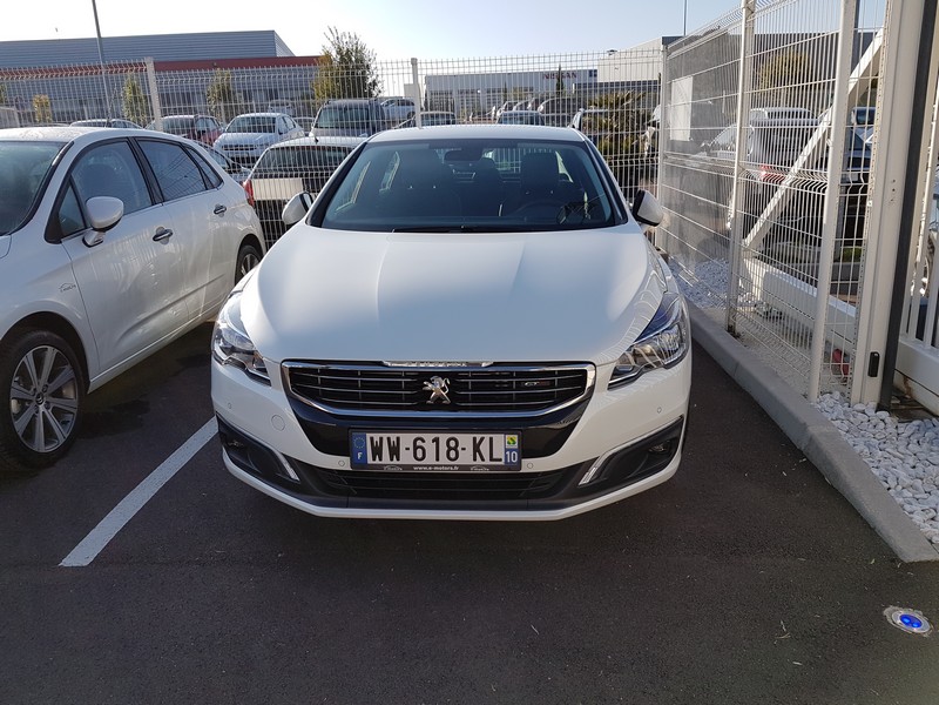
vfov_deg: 53.1
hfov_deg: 67.3
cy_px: 352
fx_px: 705
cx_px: 470
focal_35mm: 26
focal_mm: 4.2
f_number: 1.7
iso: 40
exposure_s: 1/1600
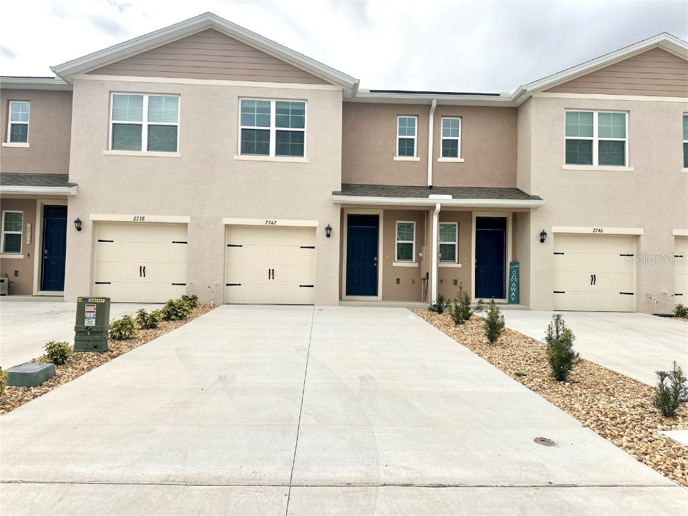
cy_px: 258
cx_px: 344
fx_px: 477
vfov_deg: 56.8
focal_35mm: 24
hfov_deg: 71.6
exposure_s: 1/5000
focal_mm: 6.86
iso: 80
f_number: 1.78
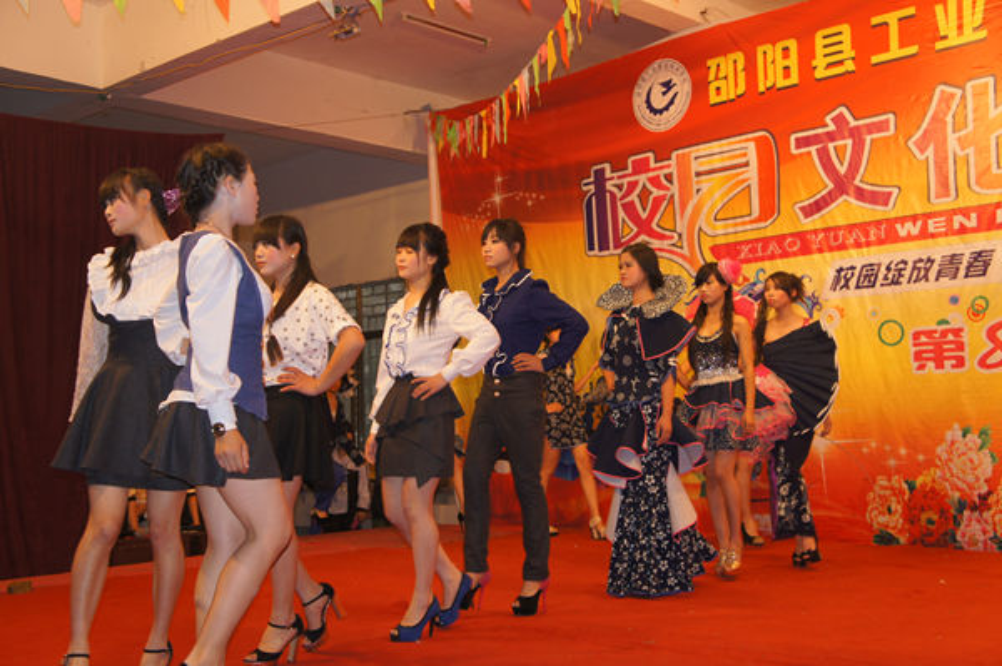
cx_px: 501
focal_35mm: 44
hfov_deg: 45.0
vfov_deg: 30.8
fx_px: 1210
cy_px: 333
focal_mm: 29
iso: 640
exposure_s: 1/160
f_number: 4
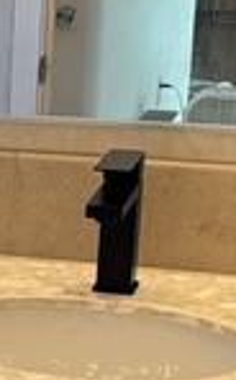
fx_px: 1539
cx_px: -375
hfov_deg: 8.0
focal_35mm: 149
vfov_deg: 13.9
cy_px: 329
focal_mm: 5.96
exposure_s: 1/120
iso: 125
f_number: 1.6
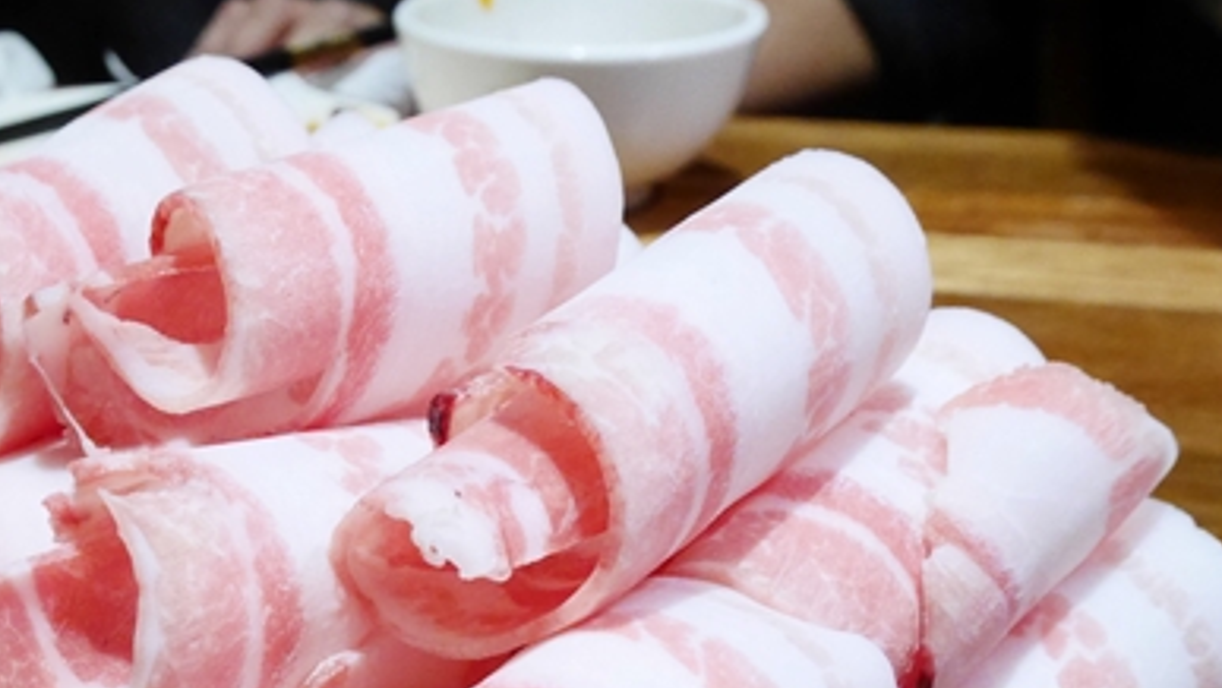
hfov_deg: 34.4
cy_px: 710
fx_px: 1945
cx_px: 369
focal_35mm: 60
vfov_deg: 19.4
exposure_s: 1/60
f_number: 7.1
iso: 3200
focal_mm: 16
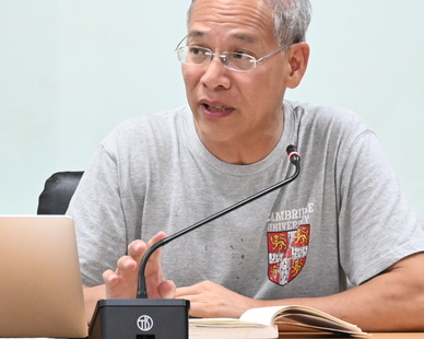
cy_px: 27
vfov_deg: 5.0
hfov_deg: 6.2
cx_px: 39
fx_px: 3881
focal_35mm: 309
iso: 2200
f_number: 5.3
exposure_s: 1/125
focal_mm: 71
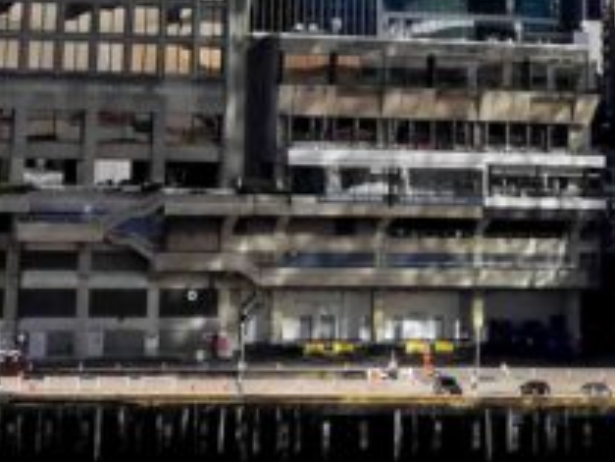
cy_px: -462
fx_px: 2347
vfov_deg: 10.4
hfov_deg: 14.9
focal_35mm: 132
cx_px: 324
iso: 50
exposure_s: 1/546
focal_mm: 3.81
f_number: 2.2
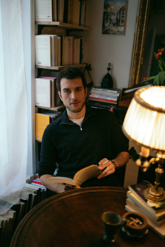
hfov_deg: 37.9
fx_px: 241
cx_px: 82
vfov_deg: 54.4
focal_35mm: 35
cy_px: 124
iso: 500
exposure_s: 1/1000
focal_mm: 35
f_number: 1.4
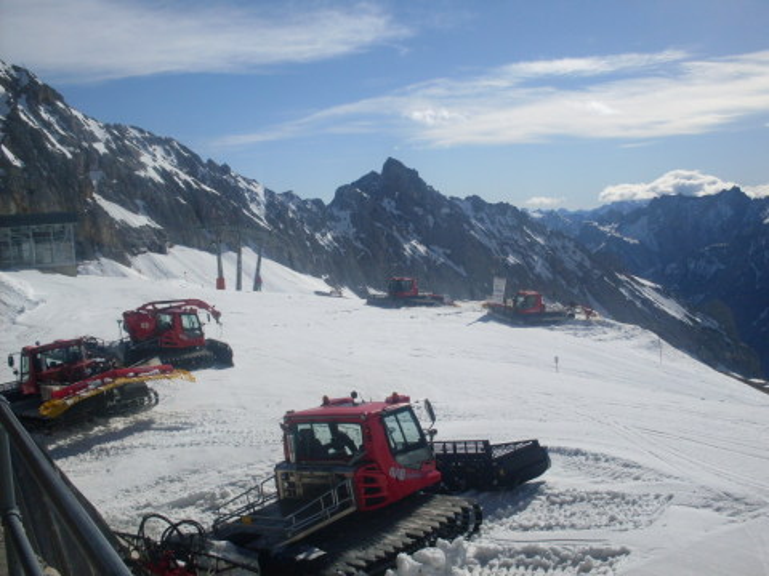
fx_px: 844
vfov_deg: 37.7
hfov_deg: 49.0
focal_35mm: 38
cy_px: 288
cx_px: 384
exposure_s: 1/750
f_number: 8.4
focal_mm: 6.3
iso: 80
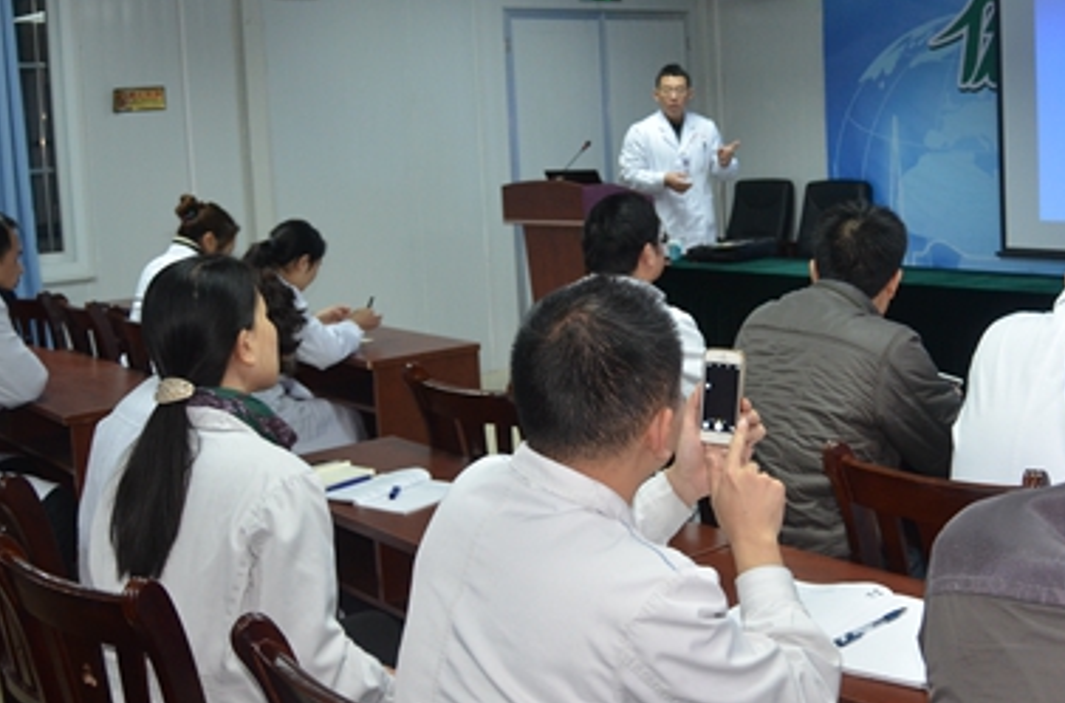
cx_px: 757
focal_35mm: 43
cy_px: 241
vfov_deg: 30.8
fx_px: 1268
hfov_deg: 44.5
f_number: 3.5
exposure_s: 1/60
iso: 720
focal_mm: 18
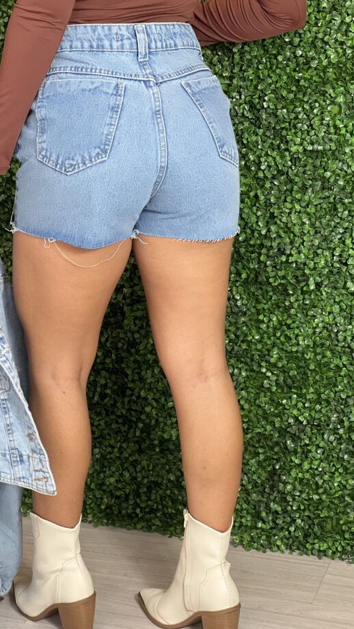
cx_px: 130
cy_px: 318
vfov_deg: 25.0
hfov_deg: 14.2
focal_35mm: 85
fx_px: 1419
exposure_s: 1/60
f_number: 2.8
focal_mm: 9
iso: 125
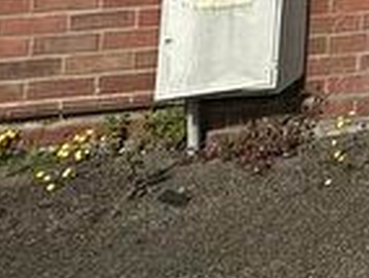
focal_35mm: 69
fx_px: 737
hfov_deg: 18.5
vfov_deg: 15.6
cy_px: -321
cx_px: 735
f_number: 2.2
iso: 50
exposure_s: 1/2681
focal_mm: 2.22
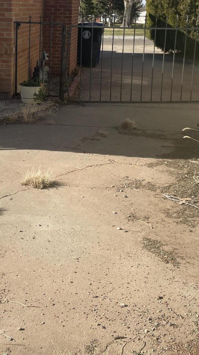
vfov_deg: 37.7
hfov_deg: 21.9
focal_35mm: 54
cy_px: 94
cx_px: 39
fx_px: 507
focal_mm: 4.2
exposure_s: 1/2353
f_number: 1.6
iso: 32
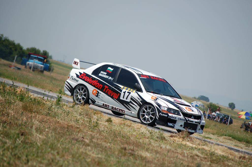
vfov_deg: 5.7
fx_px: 1679
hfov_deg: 8.6
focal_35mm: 240
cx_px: 126
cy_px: 84
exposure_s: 1/1250
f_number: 5.3
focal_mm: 160
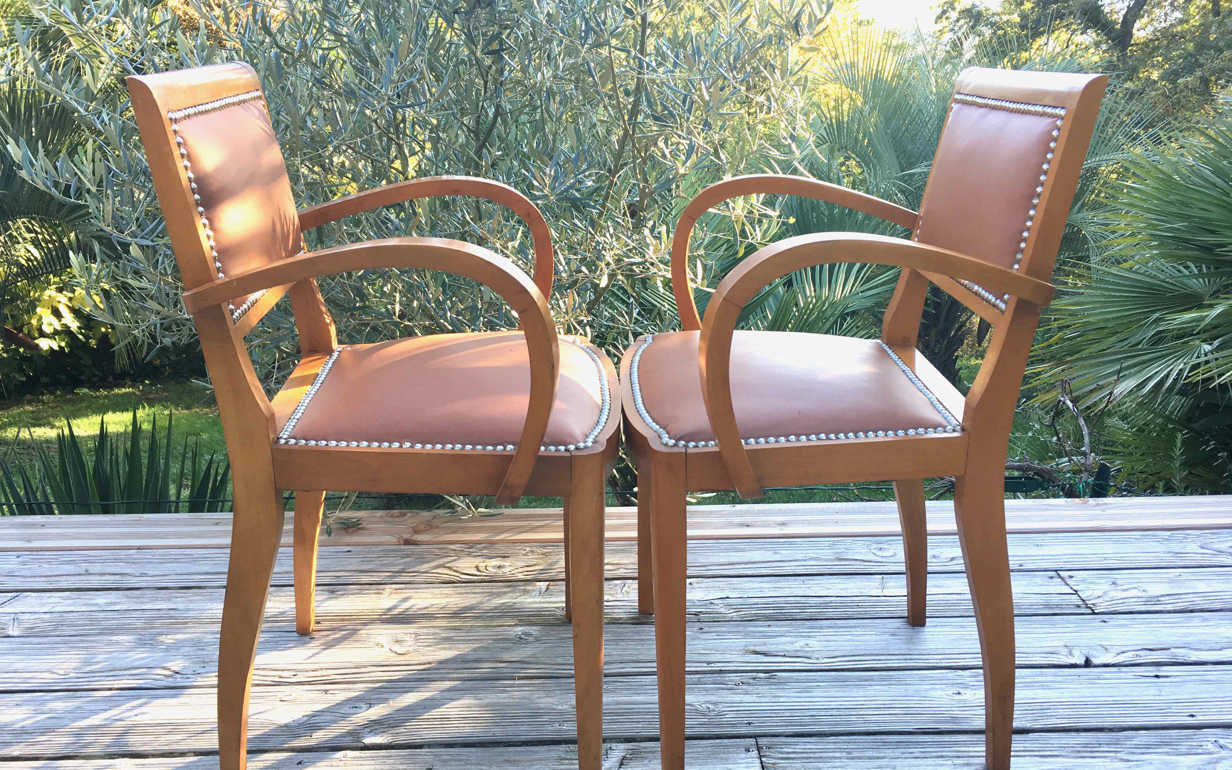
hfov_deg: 61.2
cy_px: 418
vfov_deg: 40.6
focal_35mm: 31
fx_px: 1041
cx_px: 621
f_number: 2.2
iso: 25
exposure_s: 1/100
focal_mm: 4.15
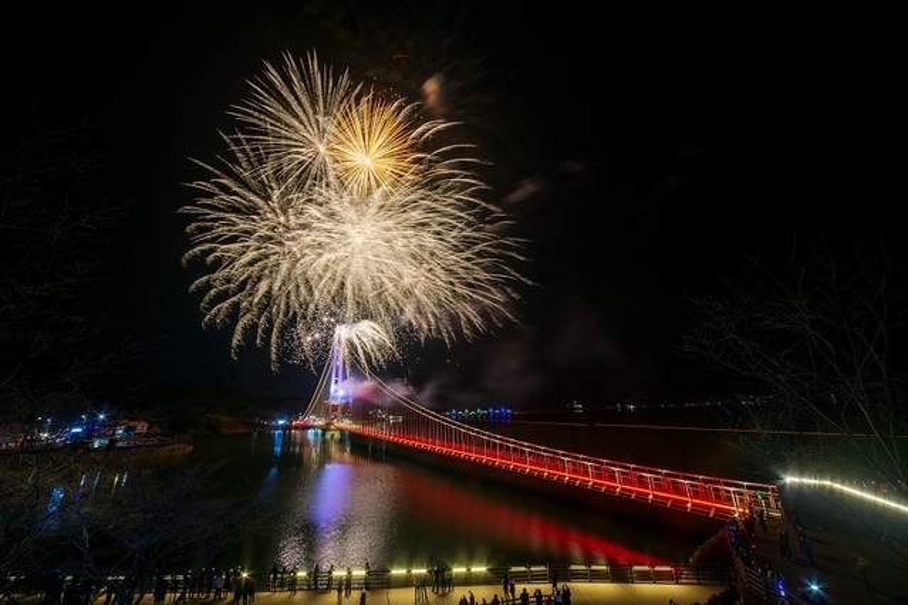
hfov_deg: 112.6
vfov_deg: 90.0
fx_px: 303
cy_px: 302
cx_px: 454
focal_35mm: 12
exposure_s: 2.6
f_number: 13
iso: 200
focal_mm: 12
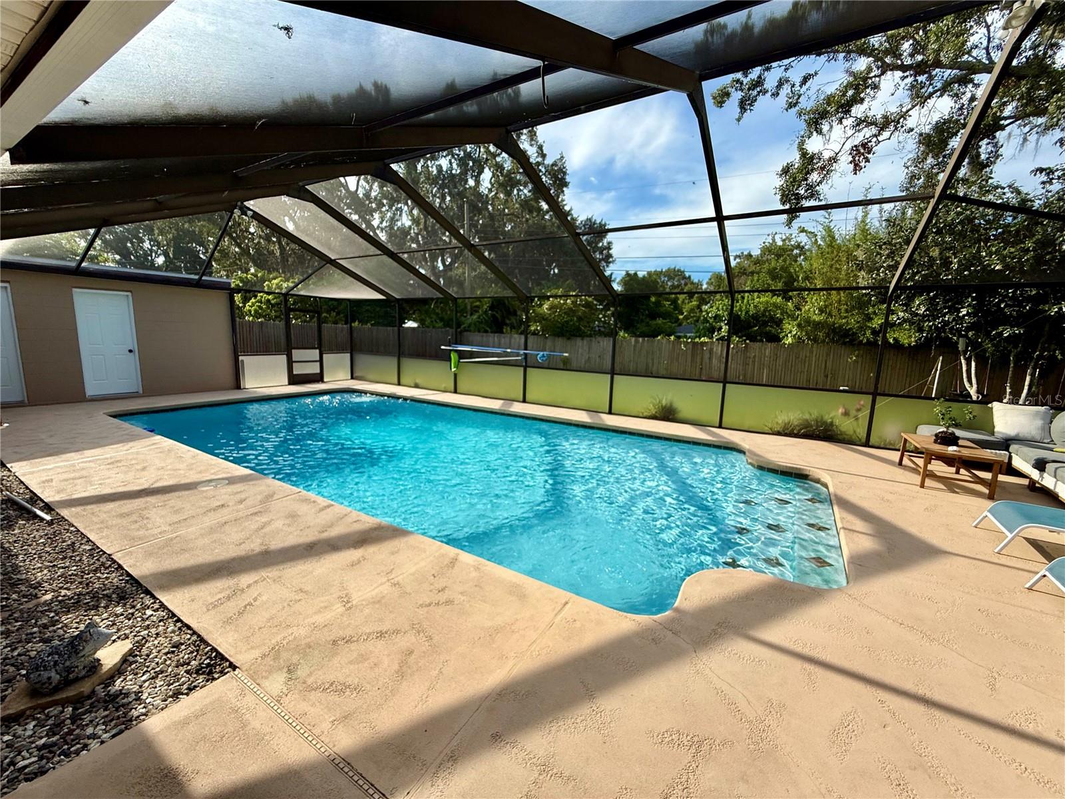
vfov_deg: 85.7
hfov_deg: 102.1
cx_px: 532
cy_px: 400
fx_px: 431
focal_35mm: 14
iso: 50
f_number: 2.2
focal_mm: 2.22
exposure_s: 1/1189
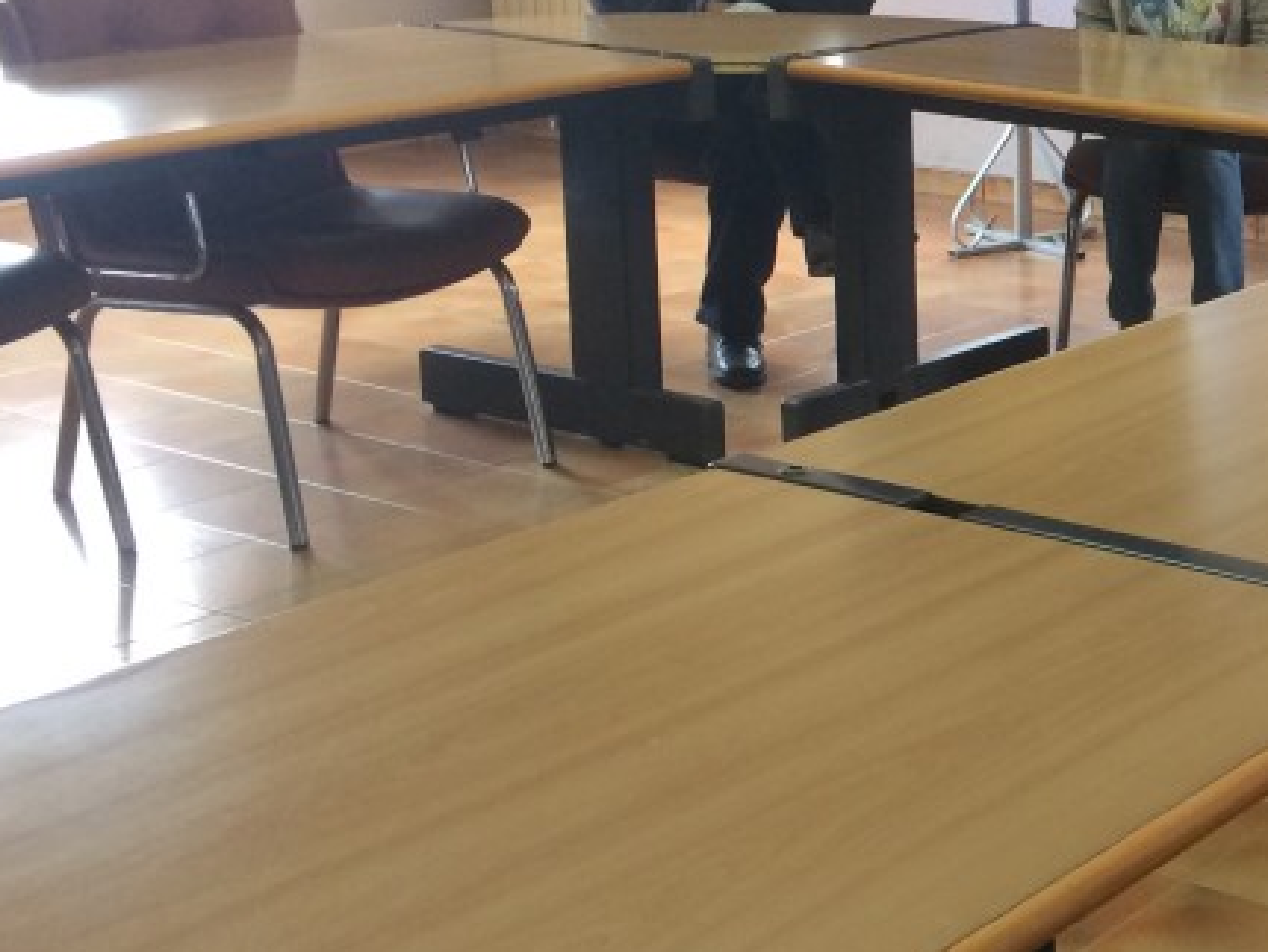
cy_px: 357
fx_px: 2529
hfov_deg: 25.8
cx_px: 1430
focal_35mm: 69
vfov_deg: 21.3
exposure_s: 1/33
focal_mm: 4.15
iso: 64
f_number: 2.2
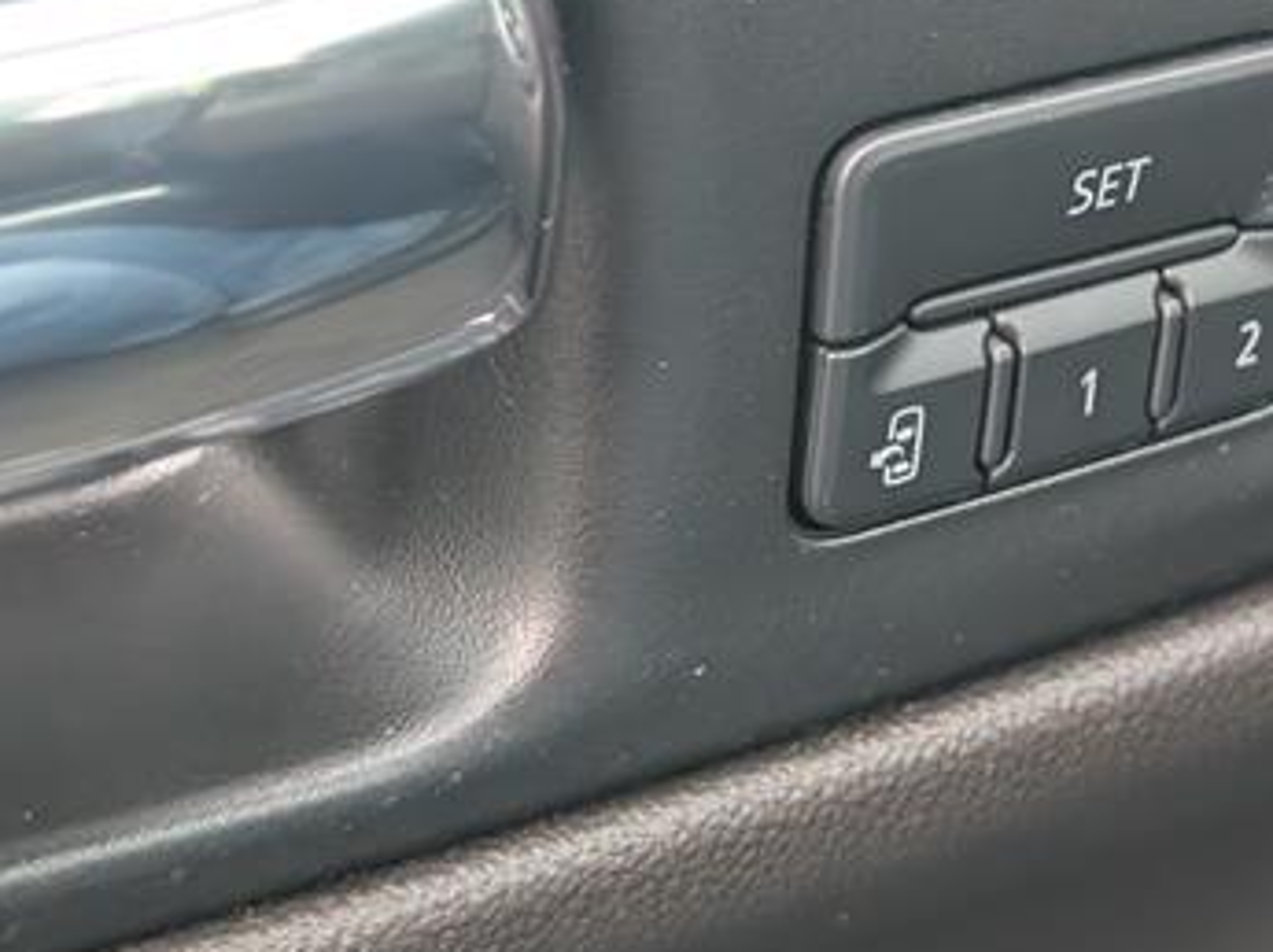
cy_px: 210
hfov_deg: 21.2
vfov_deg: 16.1
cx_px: 1114
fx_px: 3343
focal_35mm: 91
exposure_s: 1/323
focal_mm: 6.9
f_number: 1.68
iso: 491
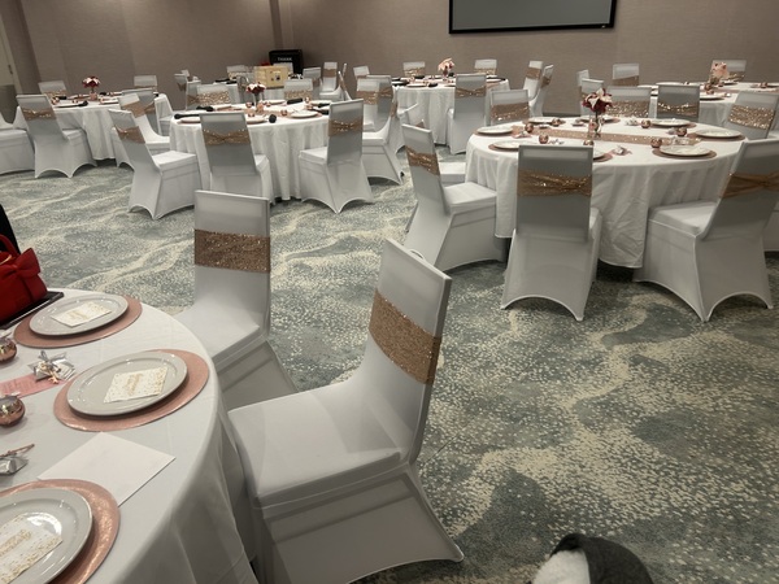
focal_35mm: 26
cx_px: 390
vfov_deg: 53.1
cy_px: 292
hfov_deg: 67.3
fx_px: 585
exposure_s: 1/60
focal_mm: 5.7
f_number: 1.5
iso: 100
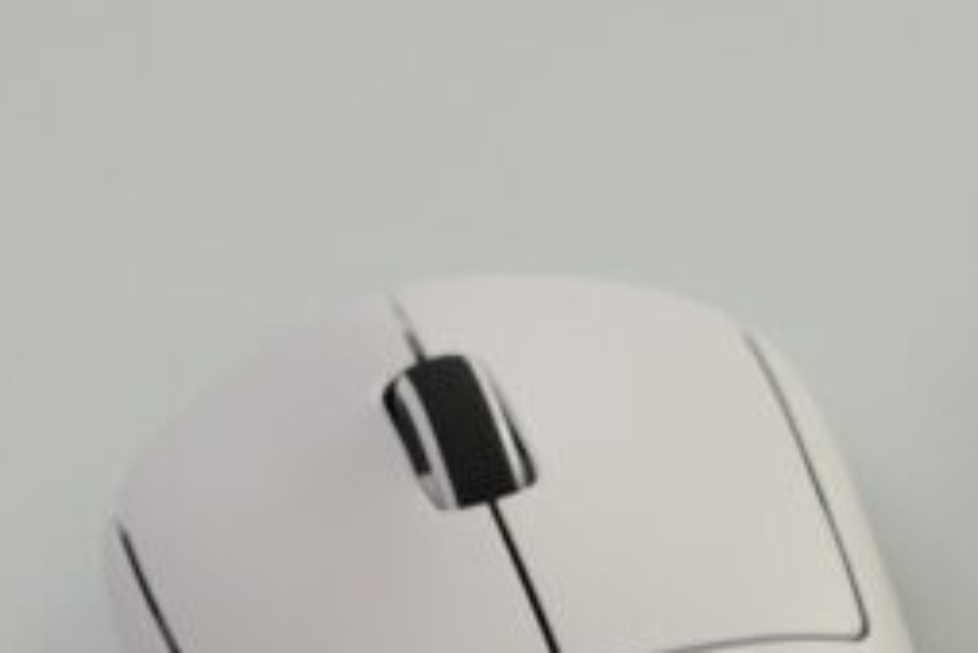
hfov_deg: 12.4
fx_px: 4403
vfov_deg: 8.4
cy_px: 840
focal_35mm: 162
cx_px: 1125
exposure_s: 1/100
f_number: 4.5
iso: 250
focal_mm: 40
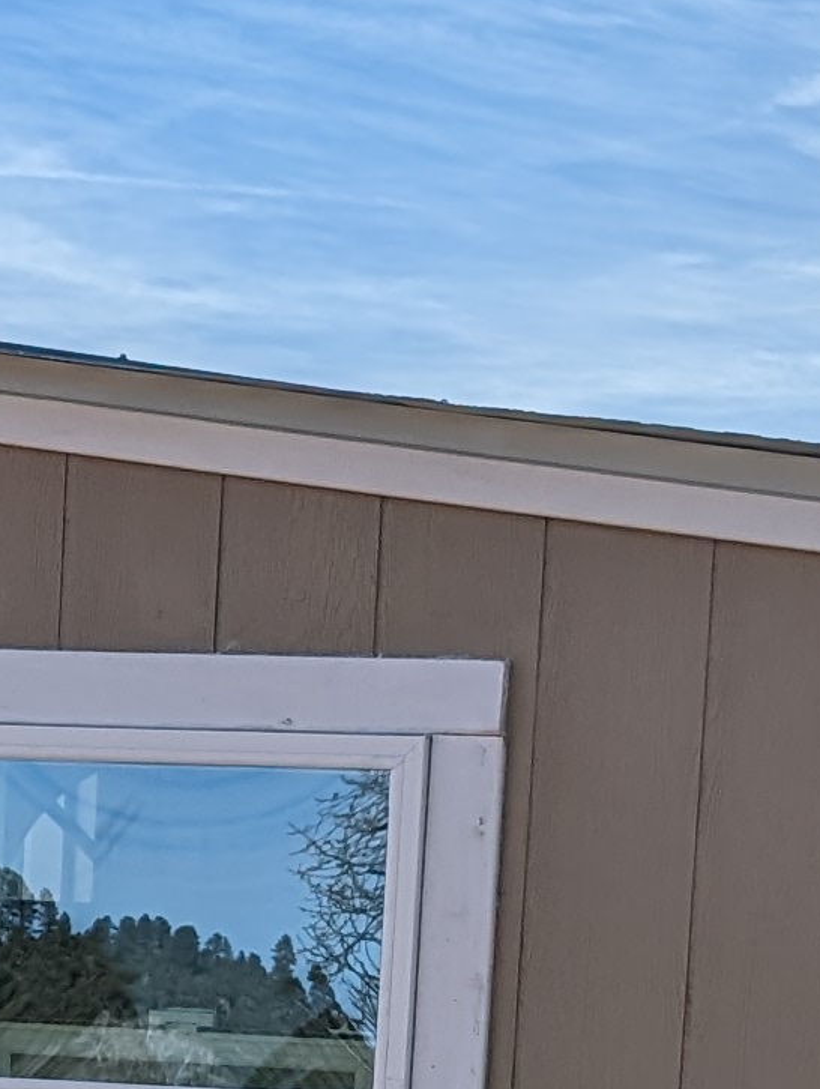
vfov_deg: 13.9
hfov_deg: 11.0
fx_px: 4253
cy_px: 1535
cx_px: 360
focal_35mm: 135
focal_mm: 6.9
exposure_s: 1/1587
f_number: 1.68
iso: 20
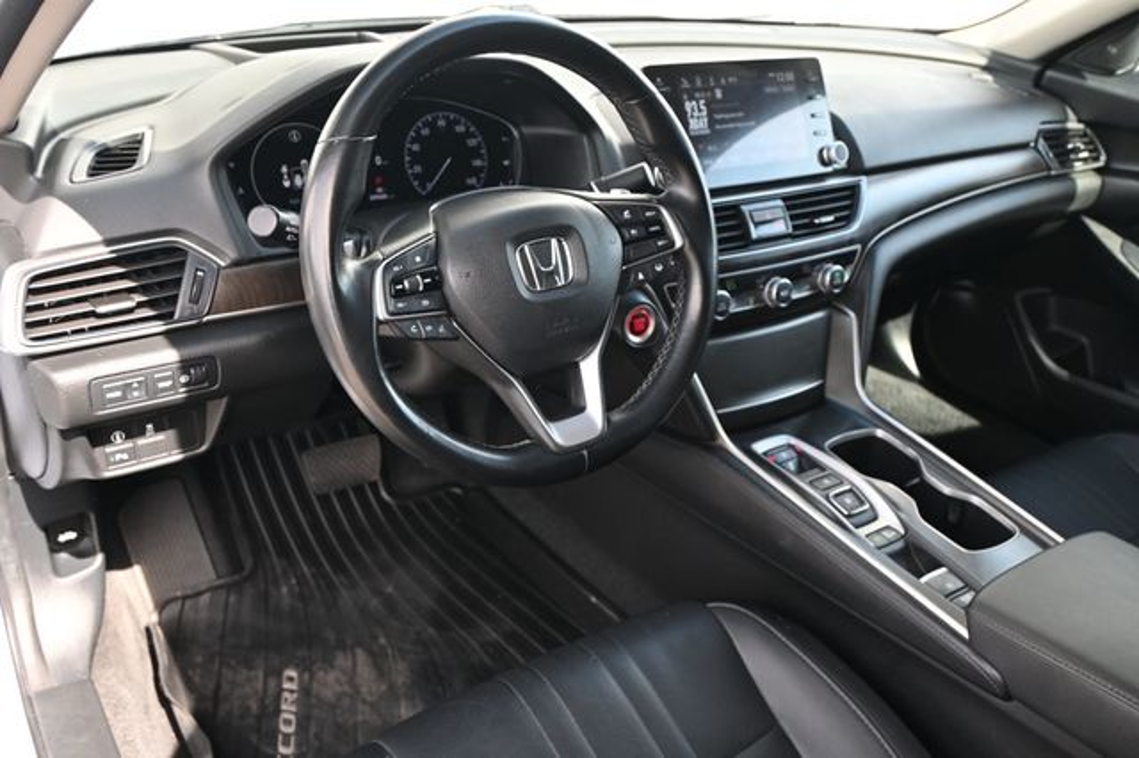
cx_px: 570
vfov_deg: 41.7
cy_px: 379
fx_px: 996
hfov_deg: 59.5
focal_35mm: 32
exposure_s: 1/160
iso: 400
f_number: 4
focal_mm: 21
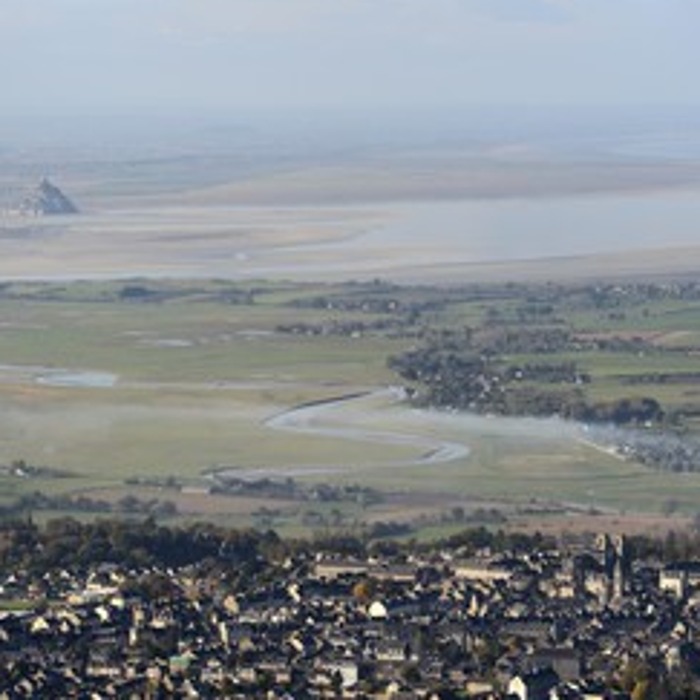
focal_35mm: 206
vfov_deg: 8.5
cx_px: 349
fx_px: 4713
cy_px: 337
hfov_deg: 8.5
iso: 400
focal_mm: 140
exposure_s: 1/1000
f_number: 10
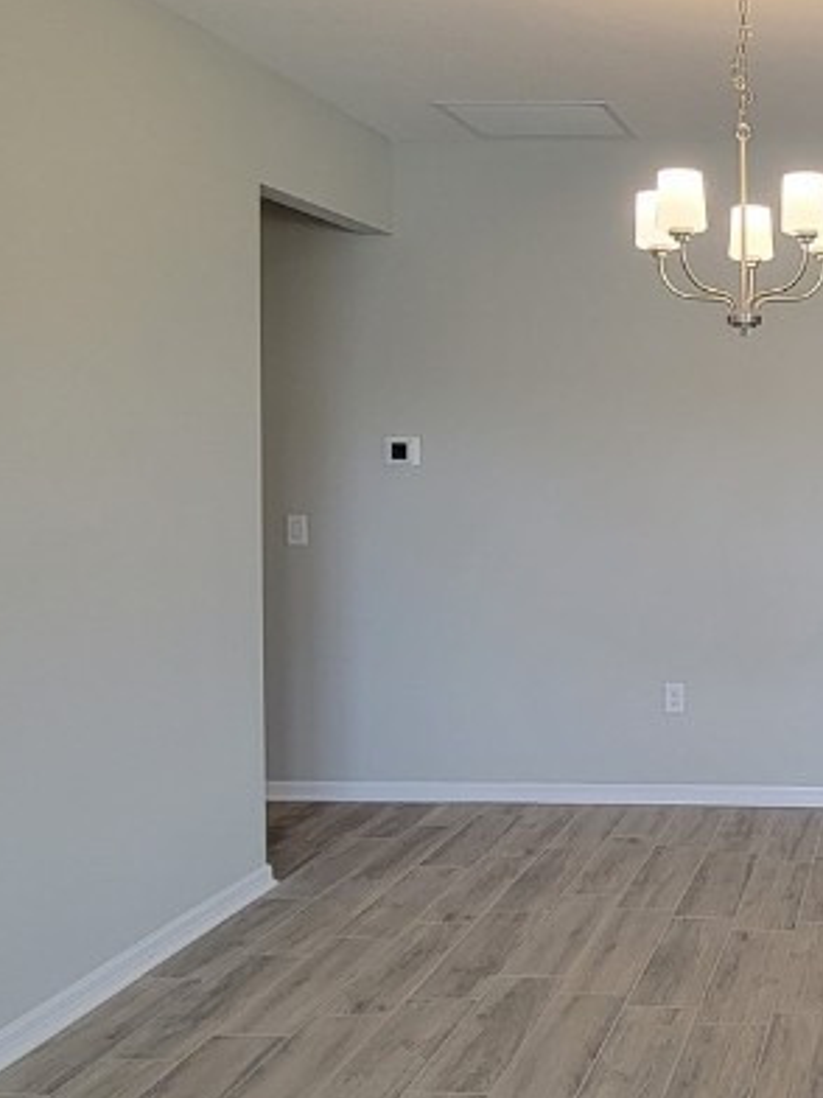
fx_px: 1078
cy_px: 524
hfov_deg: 35.4
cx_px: 918
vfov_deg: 53.9
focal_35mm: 34
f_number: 2.2
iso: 100
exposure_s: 1/60
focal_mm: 2.2
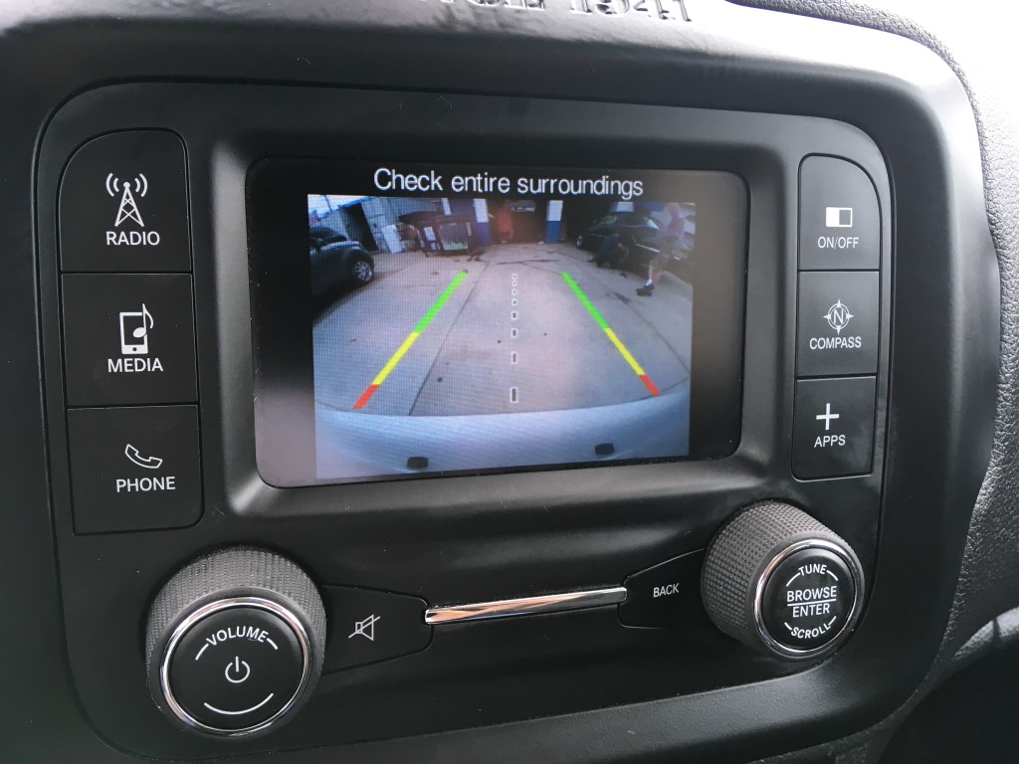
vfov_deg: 48.2
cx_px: 510
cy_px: 382
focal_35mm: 29
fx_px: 854
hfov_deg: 61.7
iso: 32
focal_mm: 4.15
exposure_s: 1/40
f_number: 2.2
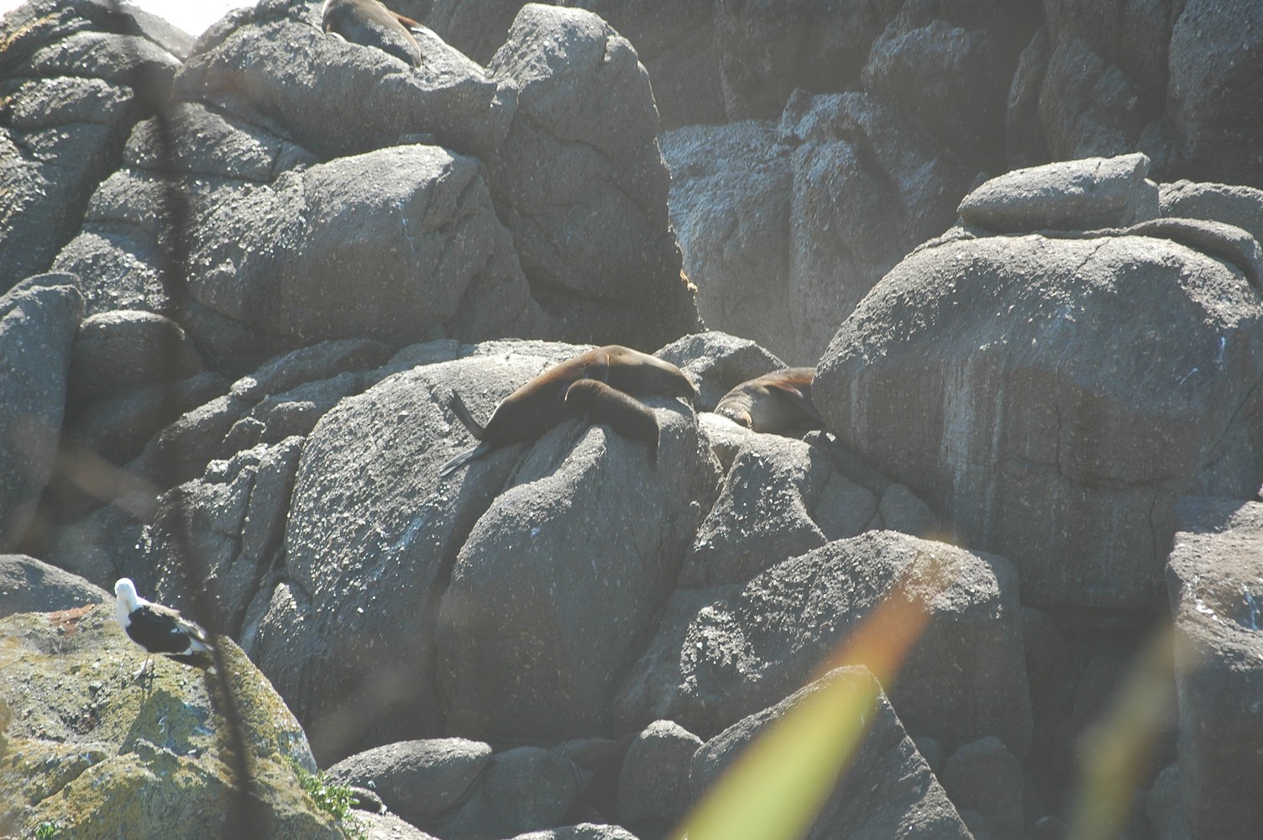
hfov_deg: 6.9
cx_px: 632
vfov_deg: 4.6
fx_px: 10516
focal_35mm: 300
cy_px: 420
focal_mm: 200
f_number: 8
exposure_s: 1/125
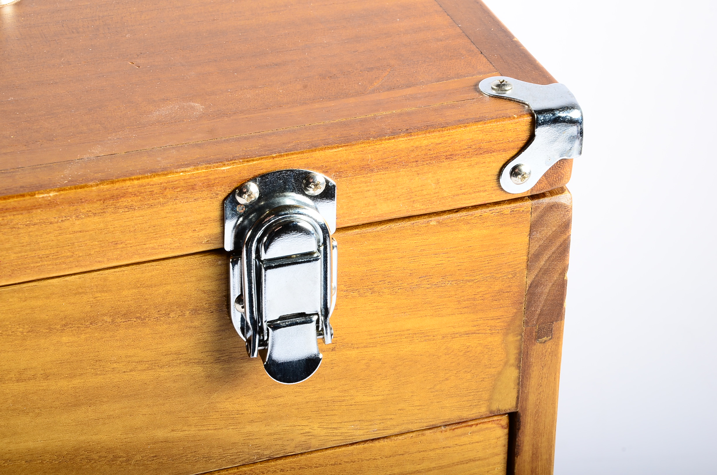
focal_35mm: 120
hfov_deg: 17.1
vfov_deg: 11.4
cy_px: 238
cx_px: 358
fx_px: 2385
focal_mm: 80
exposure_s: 1/250
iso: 200
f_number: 14
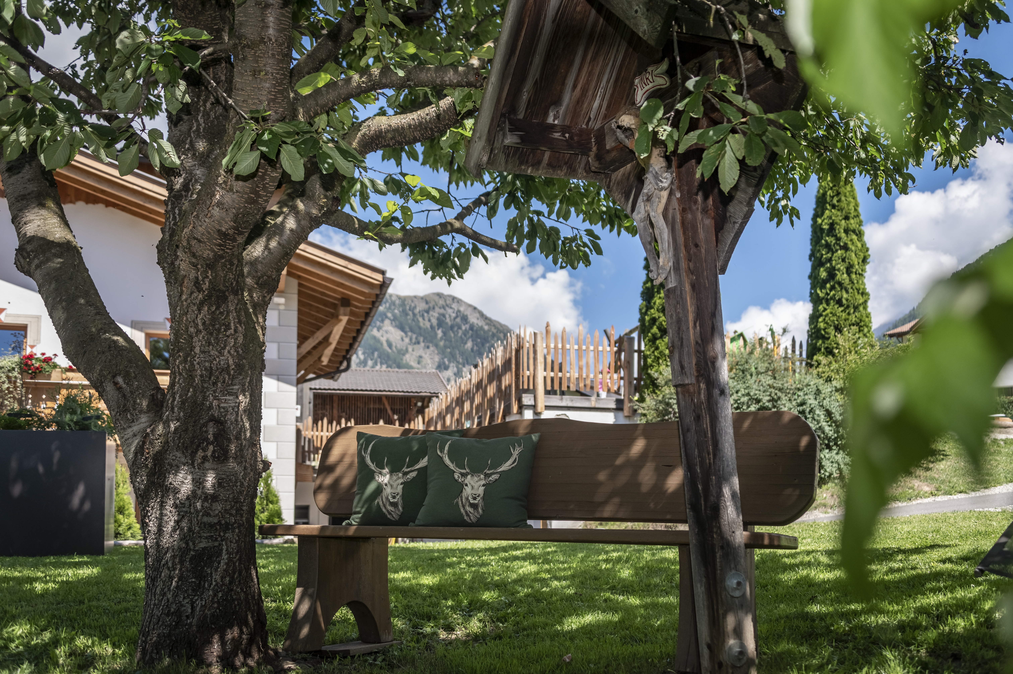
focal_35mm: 35
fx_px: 984
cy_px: 337
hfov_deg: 54.5
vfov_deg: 37.8
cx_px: 506
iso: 320
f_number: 3.8
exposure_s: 1/1600
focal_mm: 35
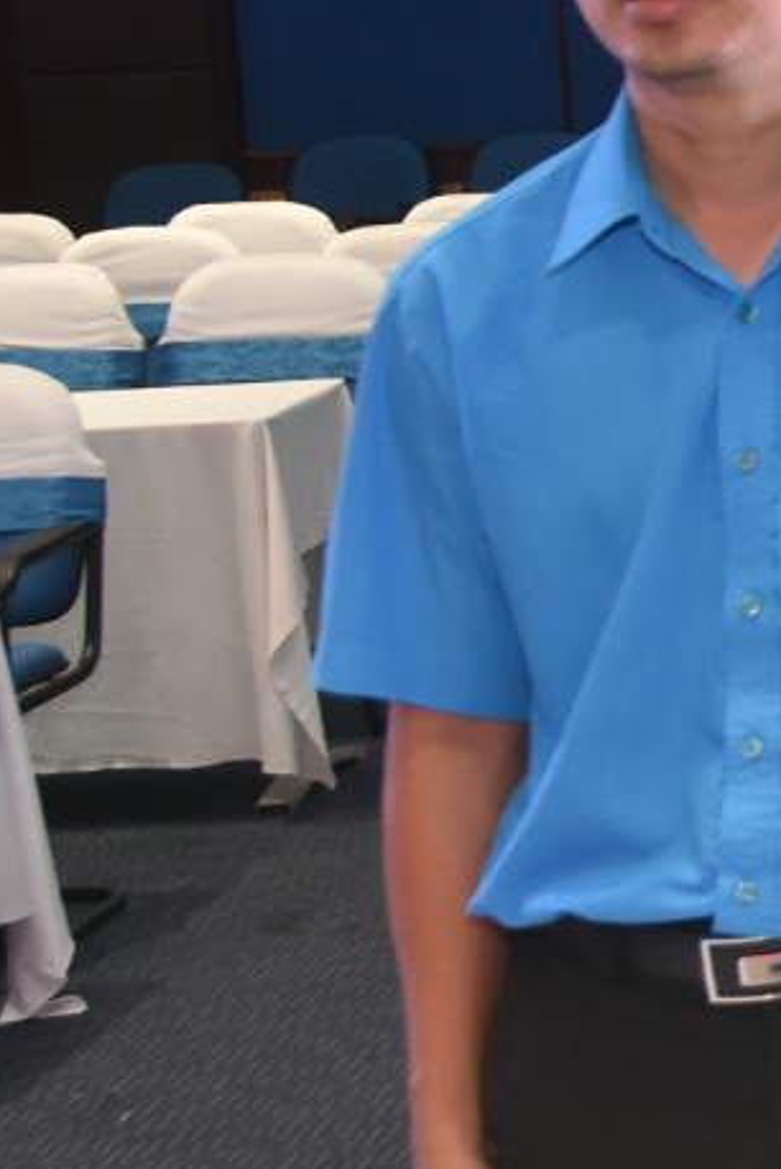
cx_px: 1932
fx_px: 3444
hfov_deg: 10.8
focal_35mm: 106
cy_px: 396
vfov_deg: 19.2
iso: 1000
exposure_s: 1/200
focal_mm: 20
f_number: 3.5
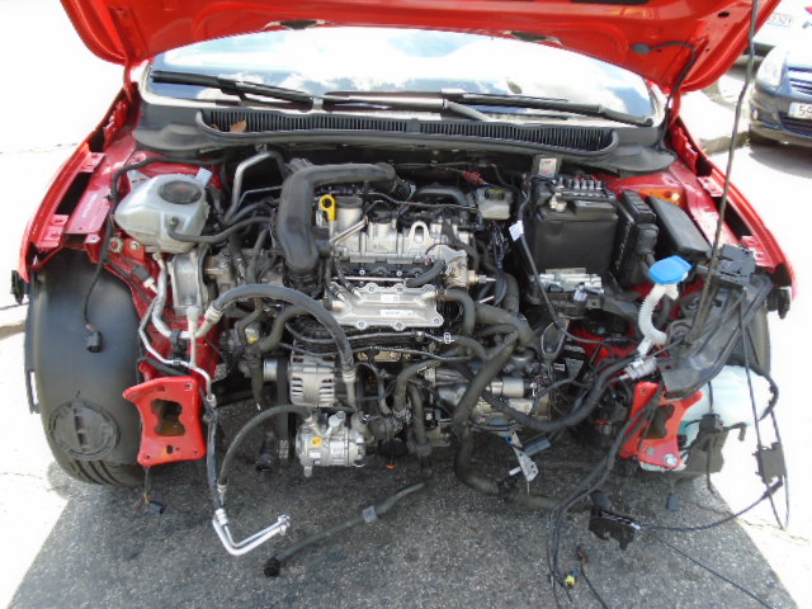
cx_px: 406
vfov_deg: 53.1
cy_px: 304
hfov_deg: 67.3
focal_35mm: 26
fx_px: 610
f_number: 3.2
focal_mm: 4.6
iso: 100
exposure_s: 1/125
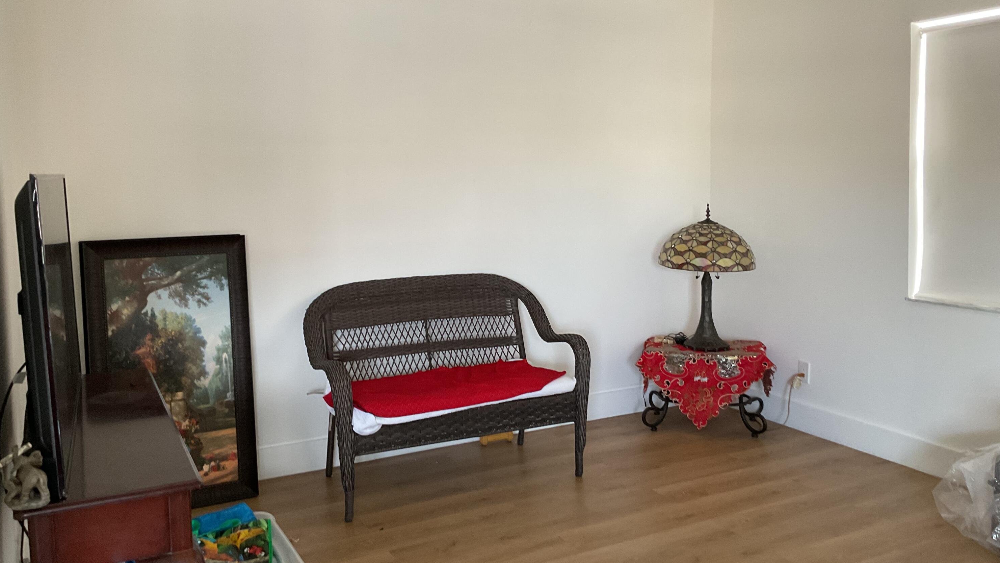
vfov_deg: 36.6
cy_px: 238
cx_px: 498
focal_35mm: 32
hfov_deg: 61.0
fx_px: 848
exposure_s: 1/60
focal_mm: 3
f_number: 1.8
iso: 100
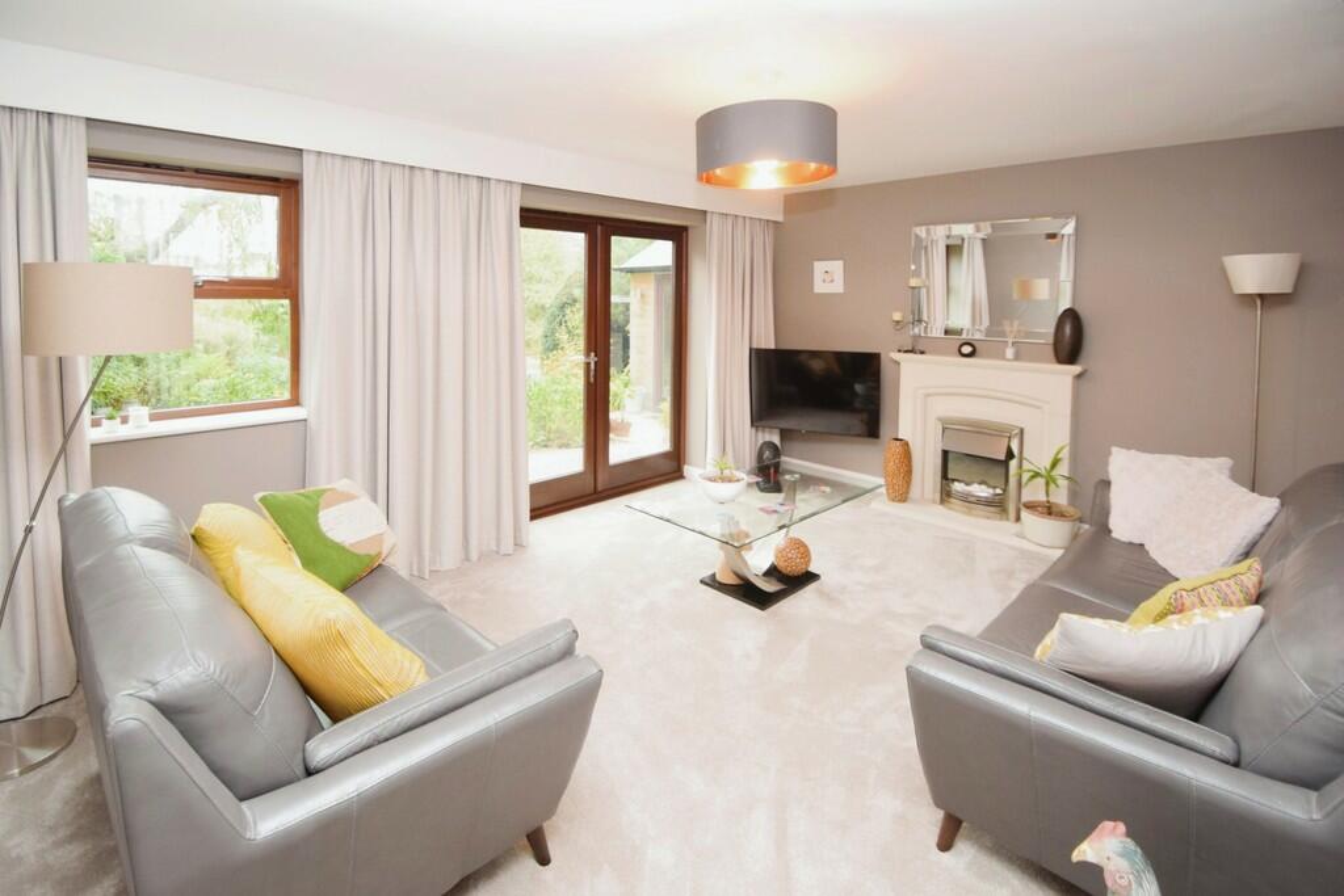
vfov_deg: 77.3
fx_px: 560
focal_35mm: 15
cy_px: 448
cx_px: 672
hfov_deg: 100.4
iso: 800
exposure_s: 1/60
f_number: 4
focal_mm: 10
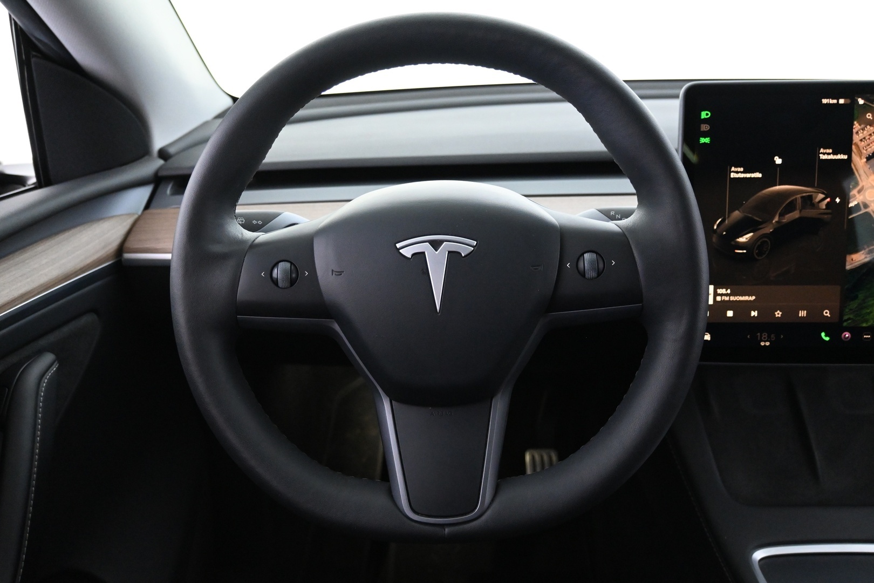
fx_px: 728
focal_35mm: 30
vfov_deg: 43.6
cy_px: 292
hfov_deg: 61.9
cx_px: 437
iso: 4000
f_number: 3.8
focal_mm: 20
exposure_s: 1/30
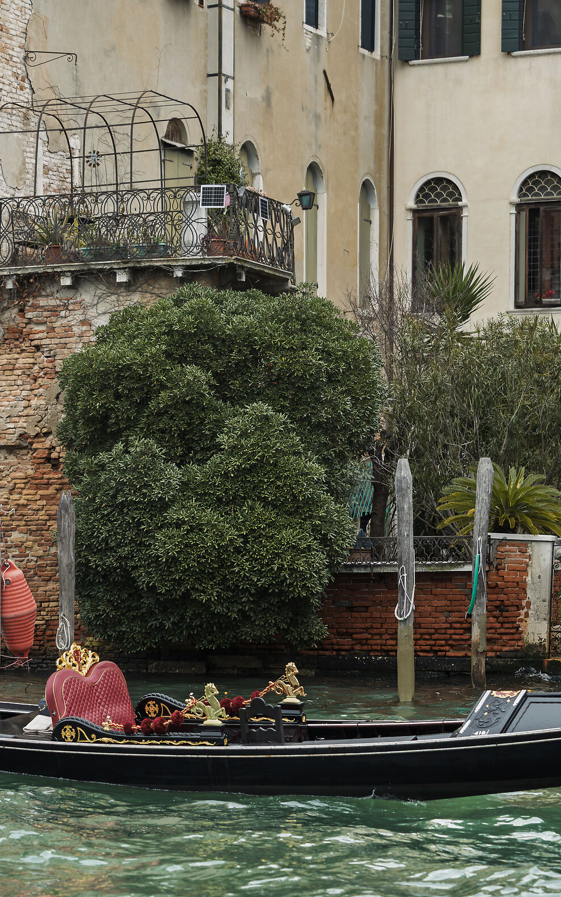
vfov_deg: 19.3
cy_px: 450
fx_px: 2641
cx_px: 264
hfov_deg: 12.1
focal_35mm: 108
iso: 500
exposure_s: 1/1000
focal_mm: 70
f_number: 3.2
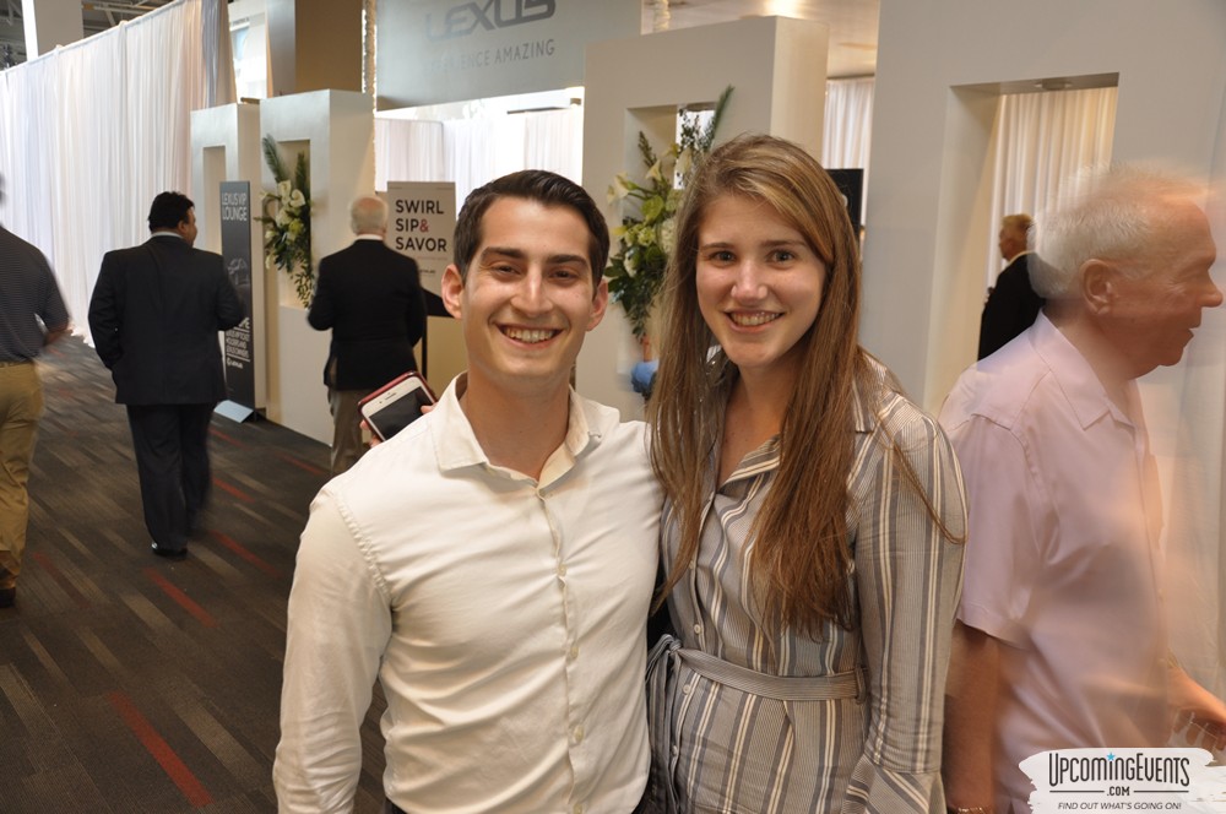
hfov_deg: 57.3
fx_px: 1122
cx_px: 613
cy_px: 407
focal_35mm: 33
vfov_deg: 39.9
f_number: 5
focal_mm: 22
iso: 400
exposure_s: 1/13
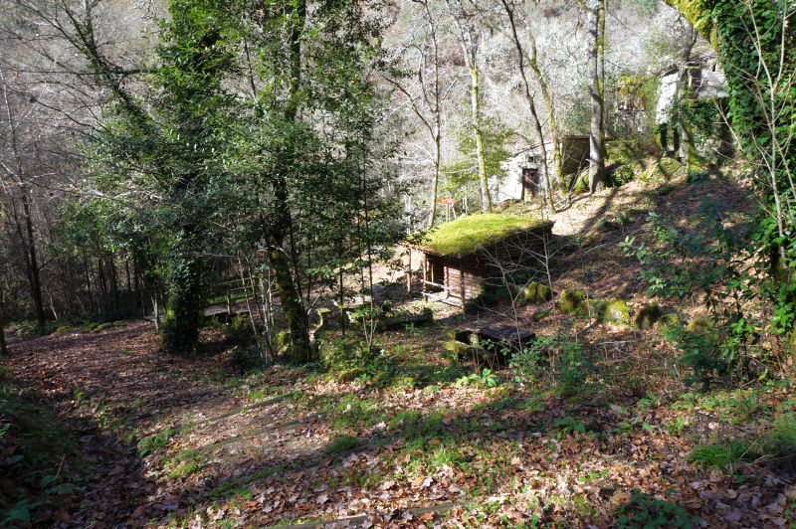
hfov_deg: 73.8
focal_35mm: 24
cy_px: 264
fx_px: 530
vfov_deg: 53.1
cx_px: 398
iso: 200
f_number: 11
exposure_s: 1/60
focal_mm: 16
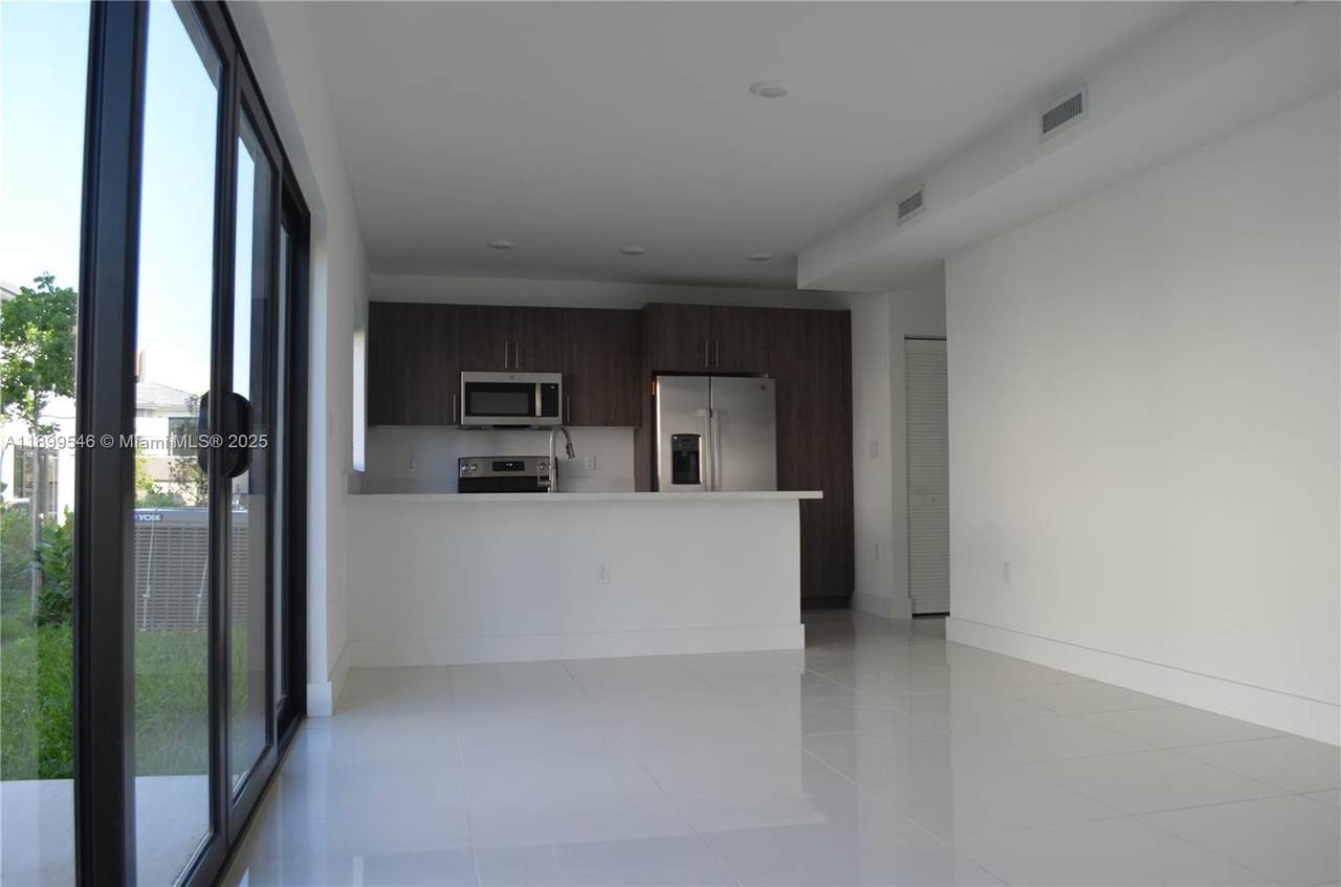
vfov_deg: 47.7
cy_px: 444
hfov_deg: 67.5
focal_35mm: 27
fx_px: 1003
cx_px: 670
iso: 400
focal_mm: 18
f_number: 5
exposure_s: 1/100
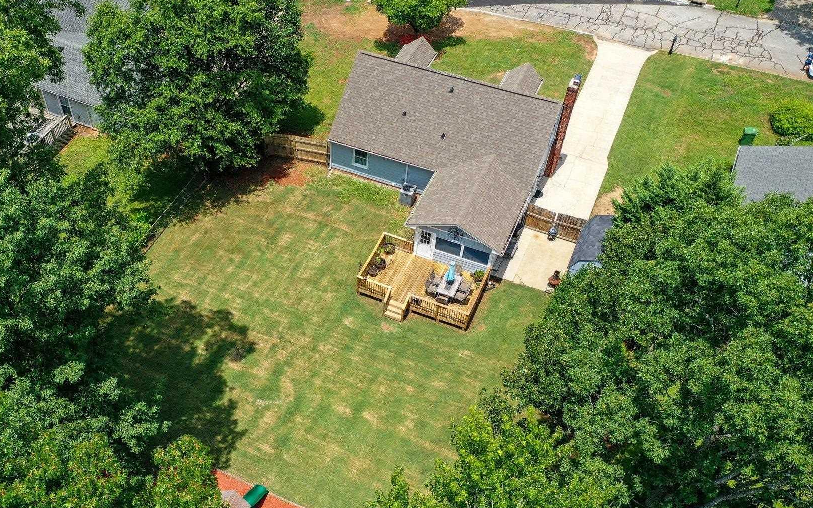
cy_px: 314
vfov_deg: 35.2
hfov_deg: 53.4
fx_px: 798
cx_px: 306
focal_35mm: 36
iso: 100
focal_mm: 10.26
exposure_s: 1/200
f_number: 3.5
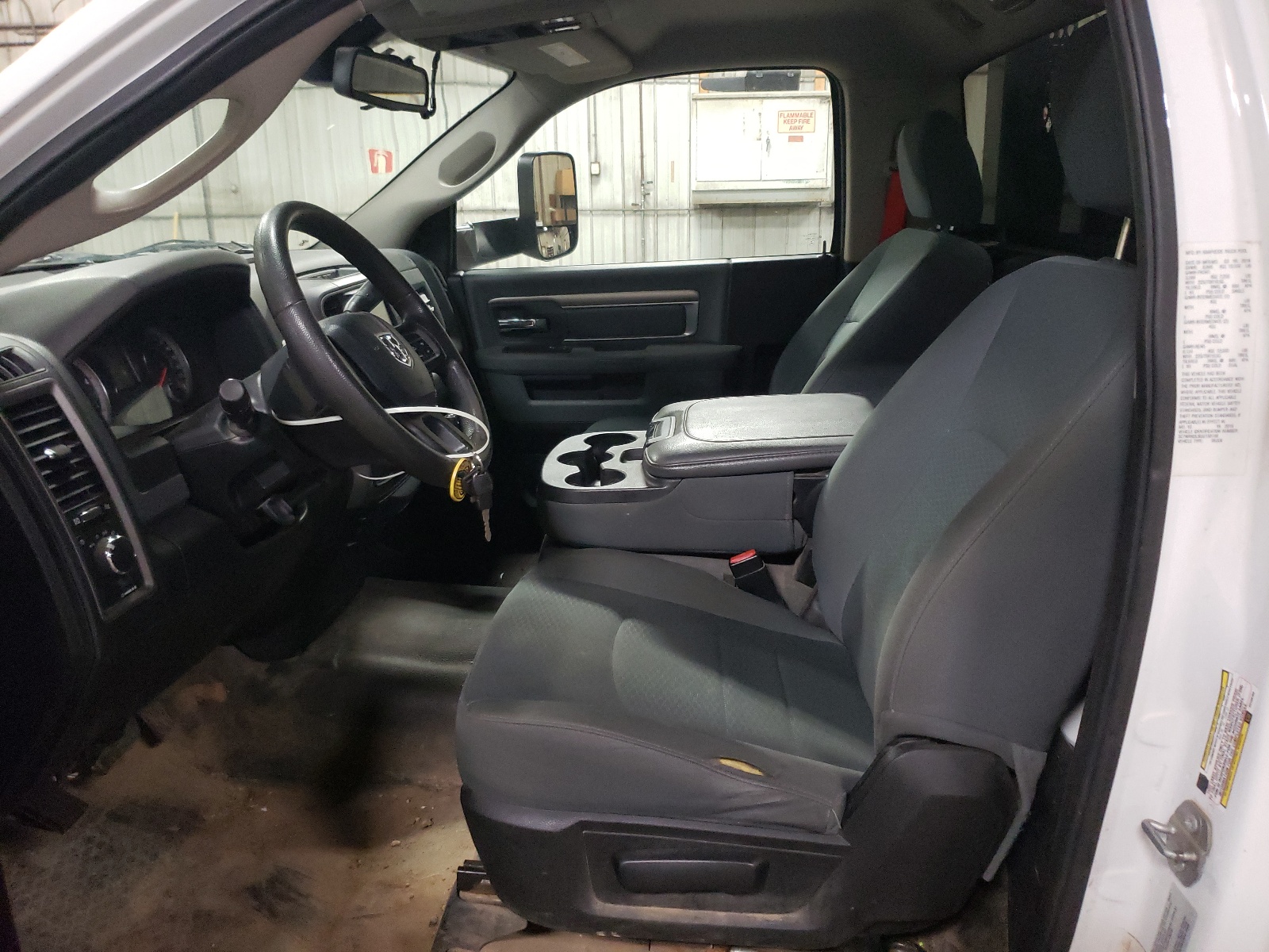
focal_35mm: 26
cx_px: 634
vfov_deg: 53.1
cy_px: 476
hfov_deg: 67.3
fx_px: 953
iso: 443
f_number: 1.5
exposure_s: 1/30
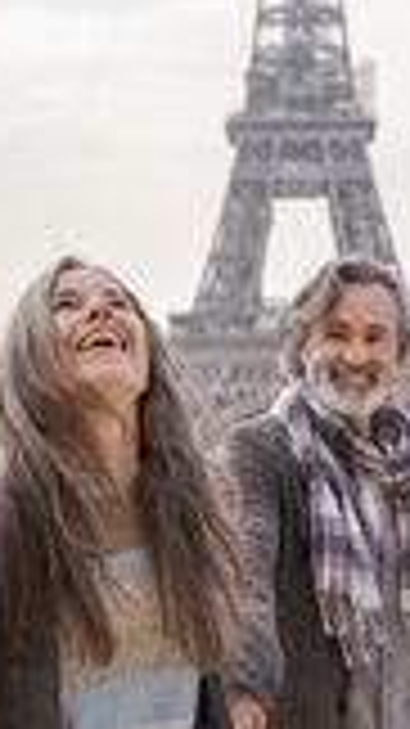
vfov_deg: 20.0
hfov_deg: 11.3
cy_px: 452
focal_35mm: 107
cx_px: 223
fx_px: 2068
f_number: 4.5
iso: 250
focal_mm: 39.7
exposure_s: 1/640
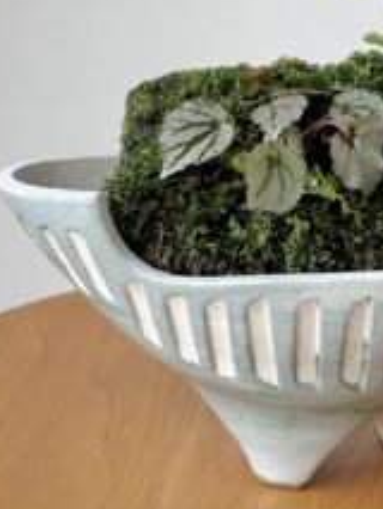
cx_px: 335
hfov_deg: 12.3
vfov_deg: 16.0
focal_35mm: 120
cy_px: -32
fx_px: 1769
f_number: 1.78
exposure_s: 1/192
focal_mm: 6.76
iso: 50
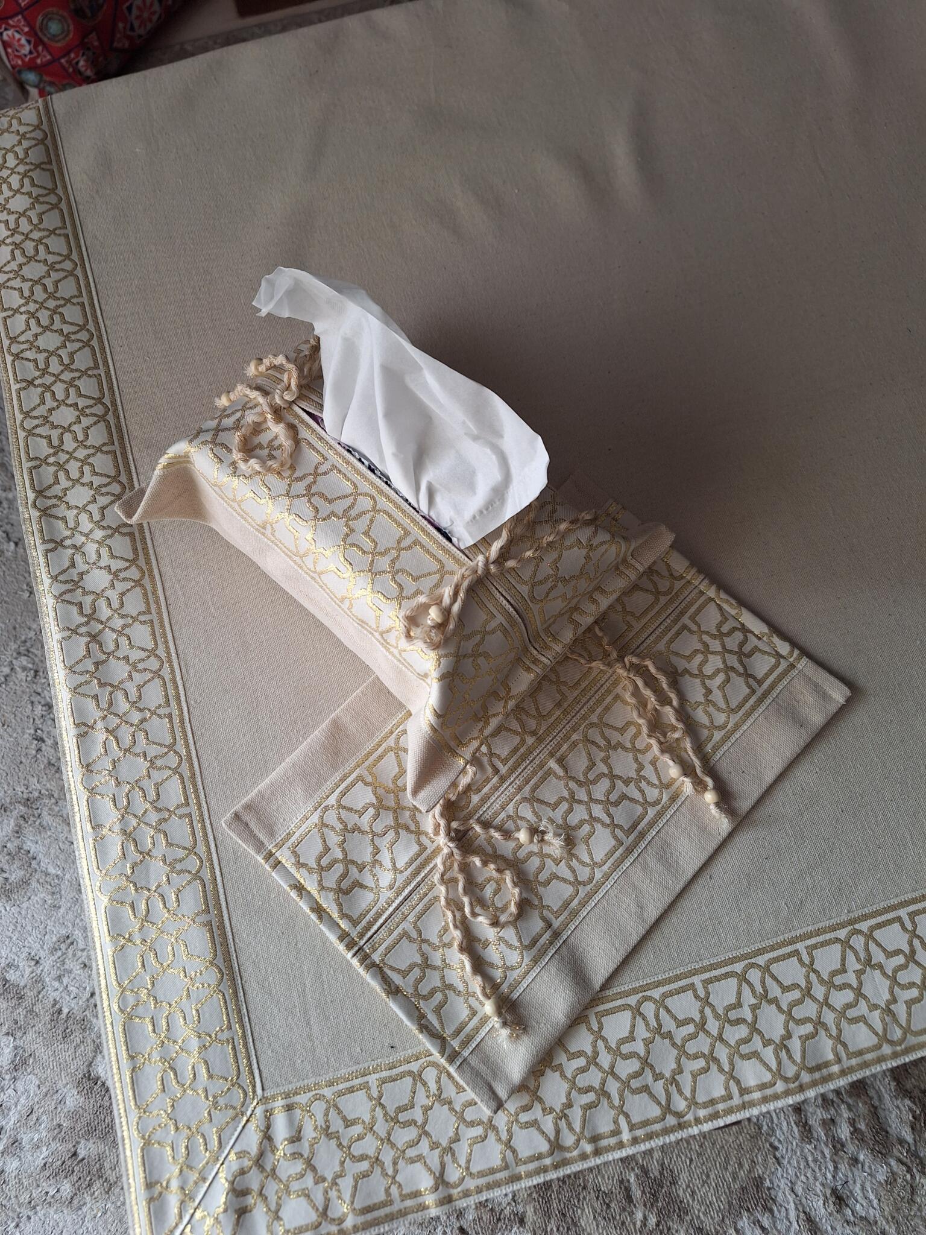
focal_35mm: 23
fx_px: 820
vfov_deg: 73.9
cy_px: 618
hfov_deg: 58.9
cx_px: 463
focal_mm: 5.54
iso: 100
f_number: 1.8
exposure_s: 1/50
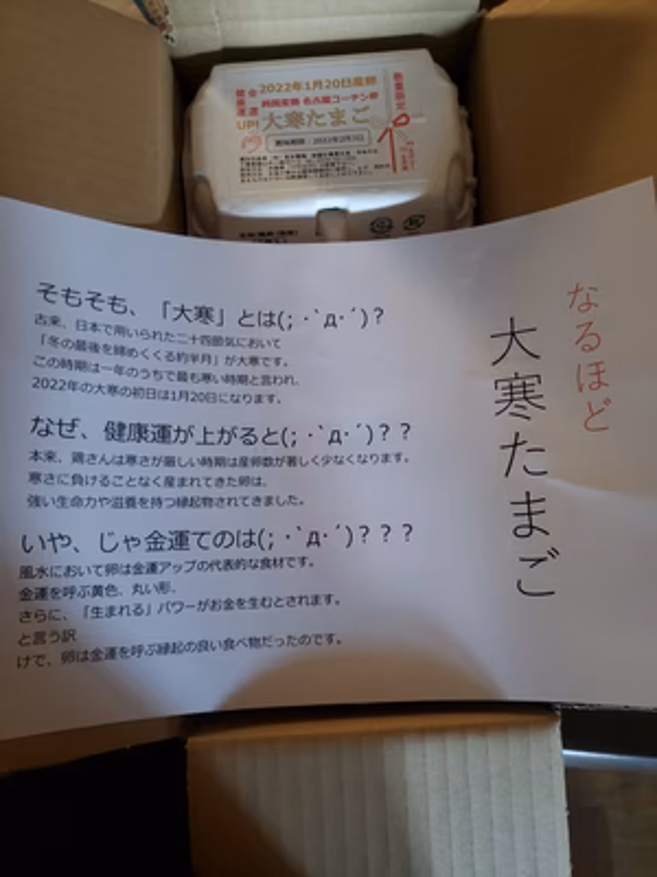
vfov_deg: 67.3
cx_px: 328
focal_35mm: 26
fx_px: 658
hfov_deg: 53.1
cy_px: 438
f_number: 1.5
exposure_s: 1/12
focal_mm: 4.3
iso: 250
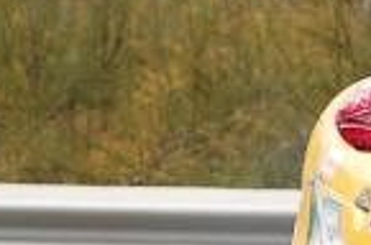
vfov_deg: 1.0
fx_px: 14720
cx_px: 619
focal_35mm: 1432
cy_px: 264
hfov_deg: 1.4
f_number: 5
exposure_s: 1/1000
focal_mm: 135
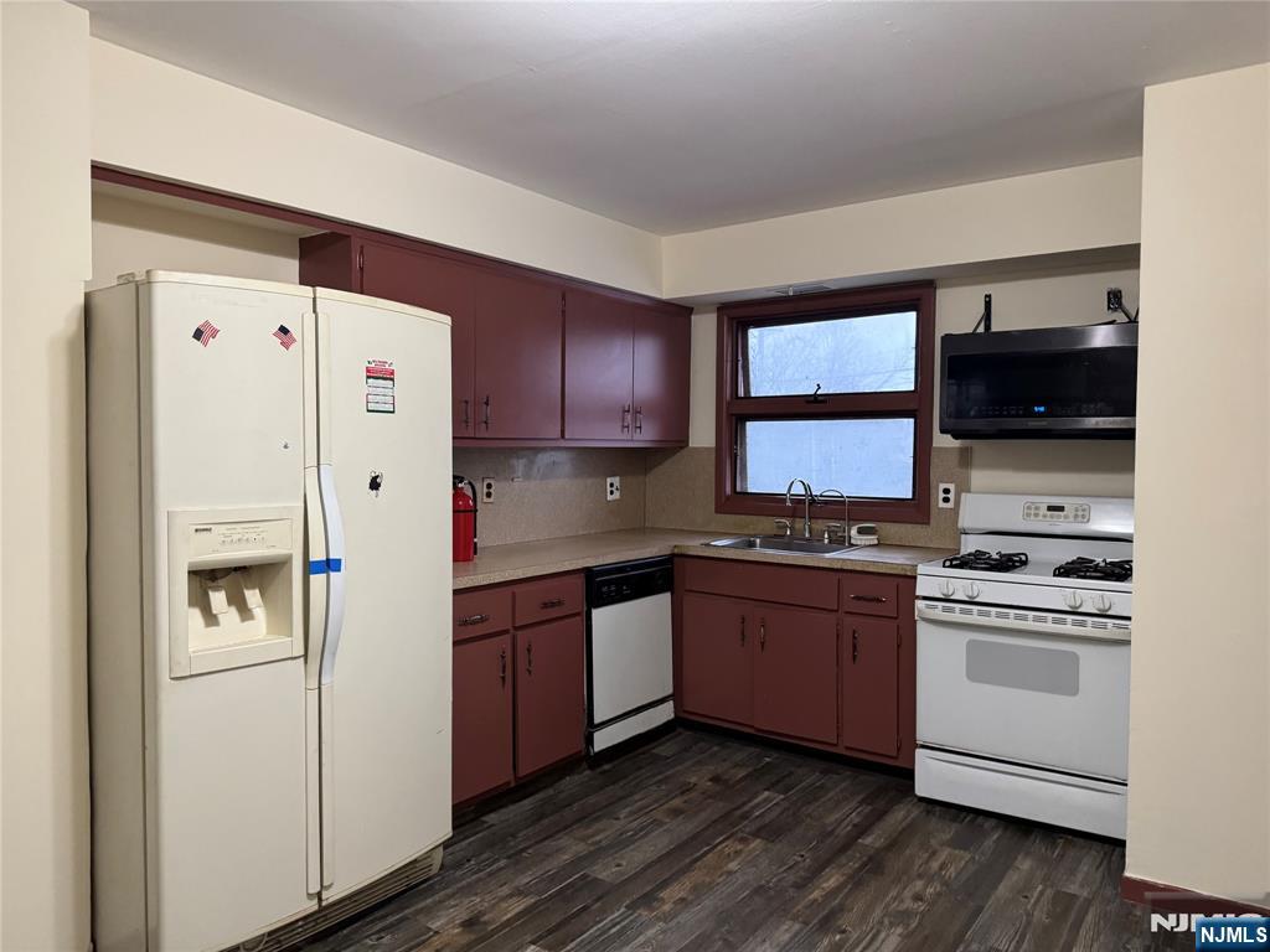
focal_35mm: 24
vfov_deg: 56.8
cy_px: 476
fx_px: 881
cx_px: 635
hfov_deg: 71.6
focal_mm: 6.76
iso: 500
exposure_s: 1/60
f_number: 1.78
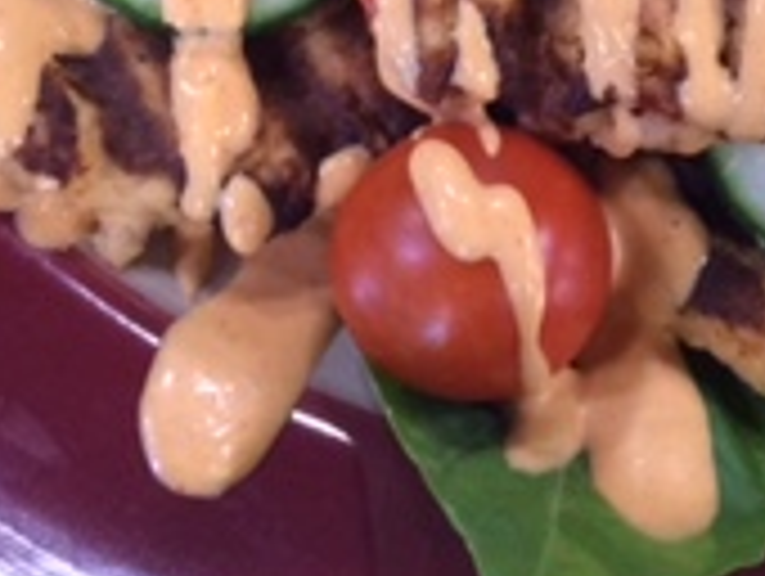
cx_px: 616
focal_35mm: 109
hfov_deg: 17.9
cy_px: -369
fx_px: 2412
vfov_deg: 12.7
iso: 64
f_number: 2.2
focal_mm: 4.15
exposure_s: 1/30
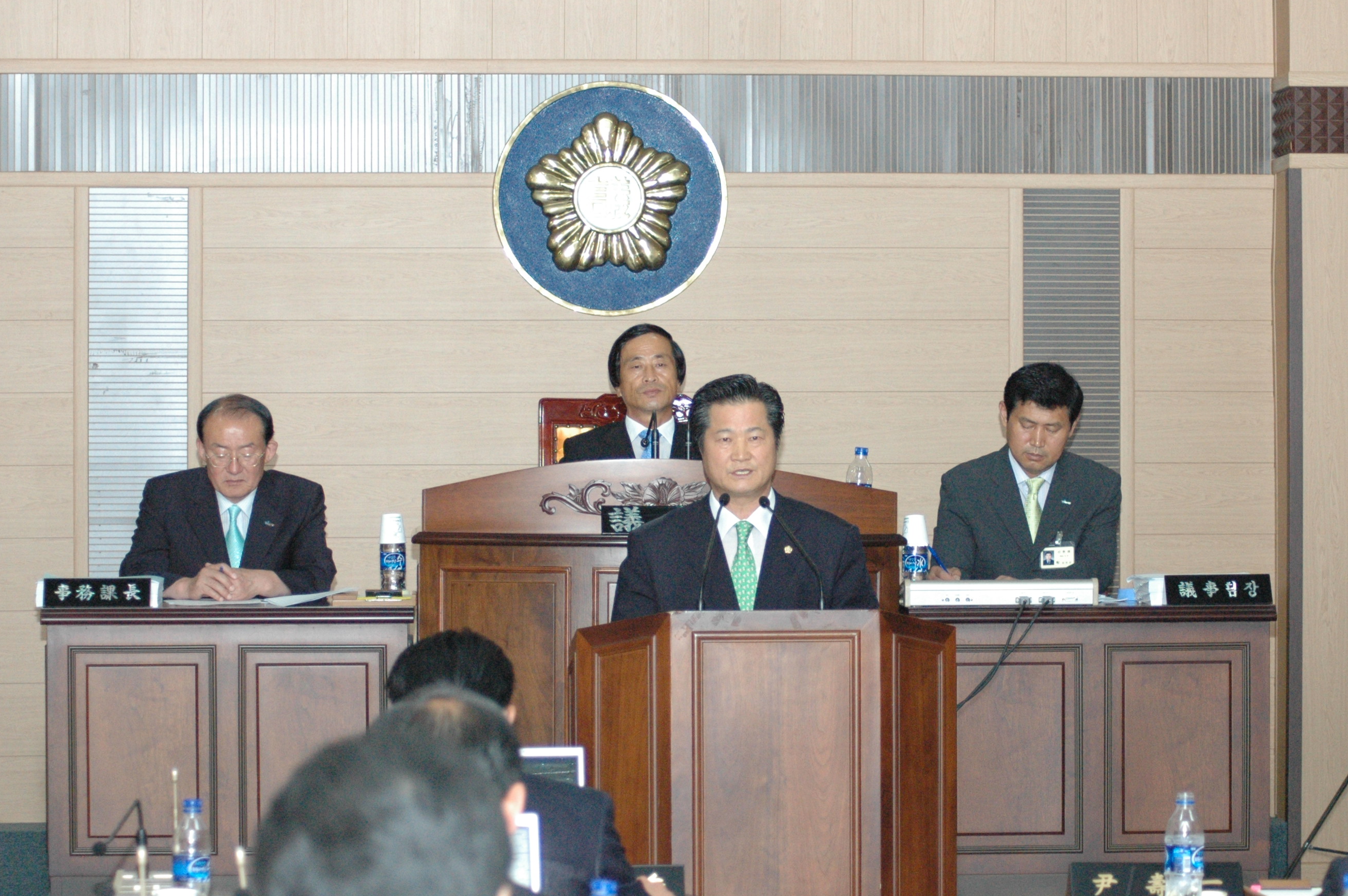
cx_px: 751
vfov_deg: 11.3
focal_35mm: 121
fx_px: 4527
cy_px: 493
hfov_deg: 16.9
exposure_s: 1/400
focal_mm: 70
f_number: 5
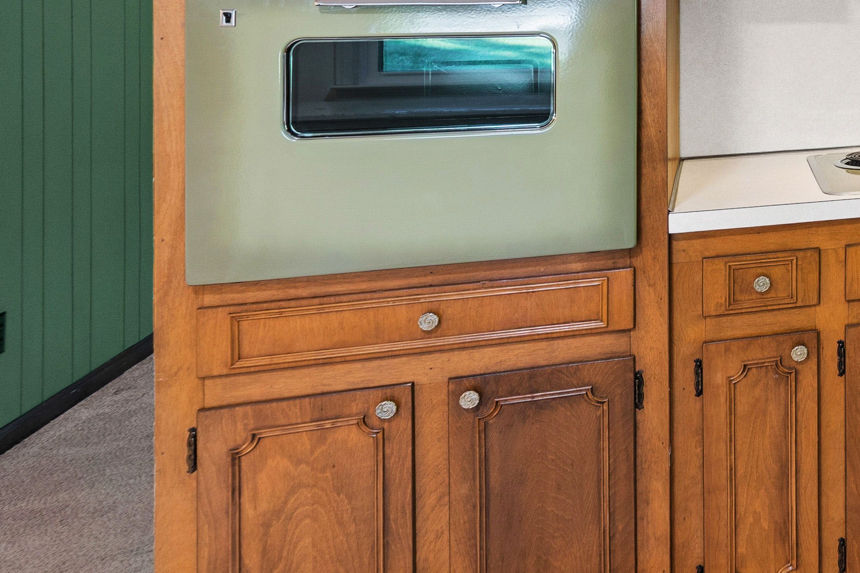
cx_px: 1148
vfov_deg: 29.7
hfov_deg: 33.1
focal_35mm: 41
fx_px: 979
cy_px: -40
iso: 100
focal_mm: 10
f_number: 8
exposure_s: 1.3
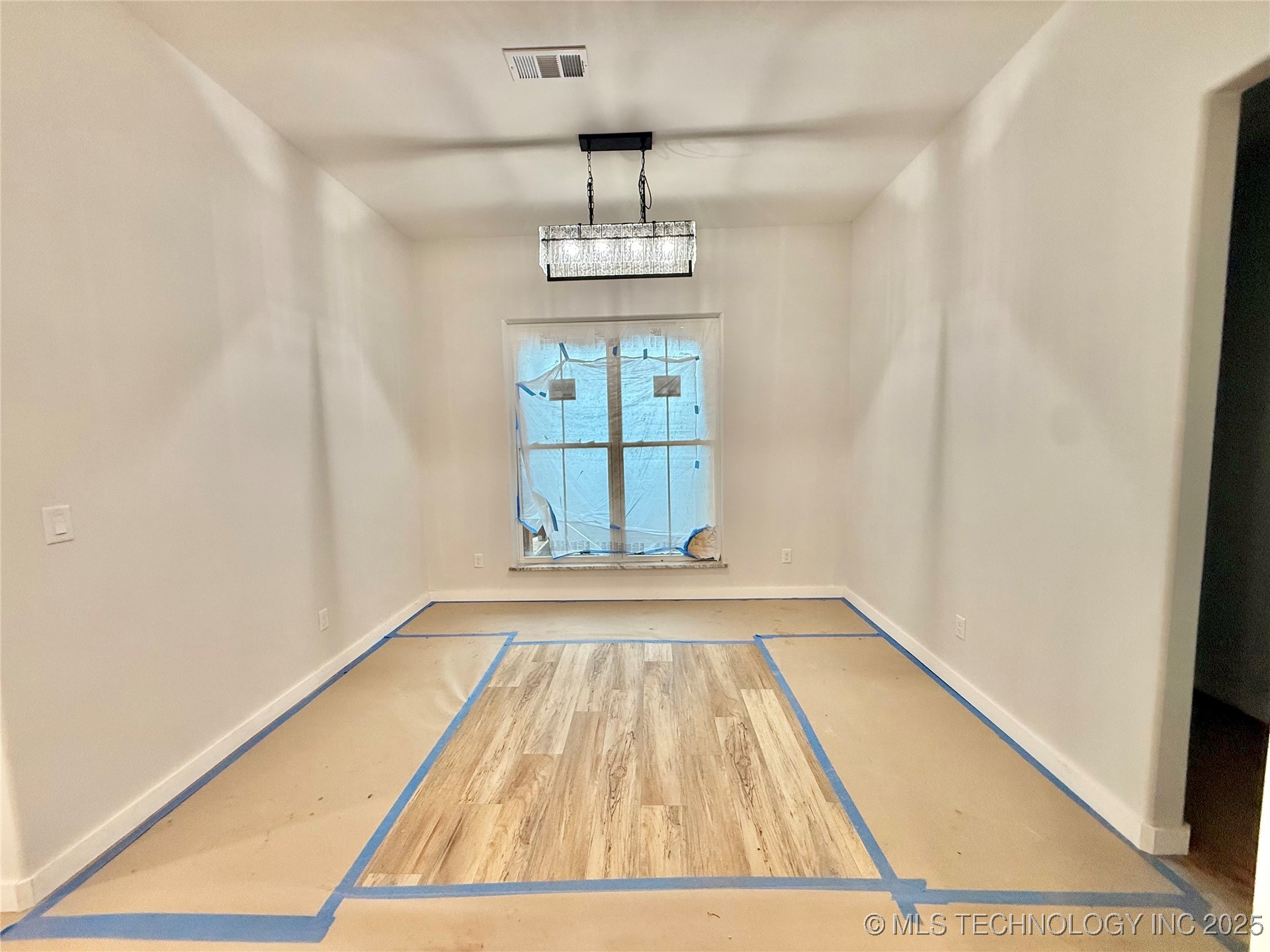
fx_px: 514
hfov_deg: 102.1
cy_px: 476
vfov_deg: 85.7
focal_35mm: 14
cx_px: 635
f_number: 2.2
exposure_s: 1/120
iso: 160
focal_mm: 2.22
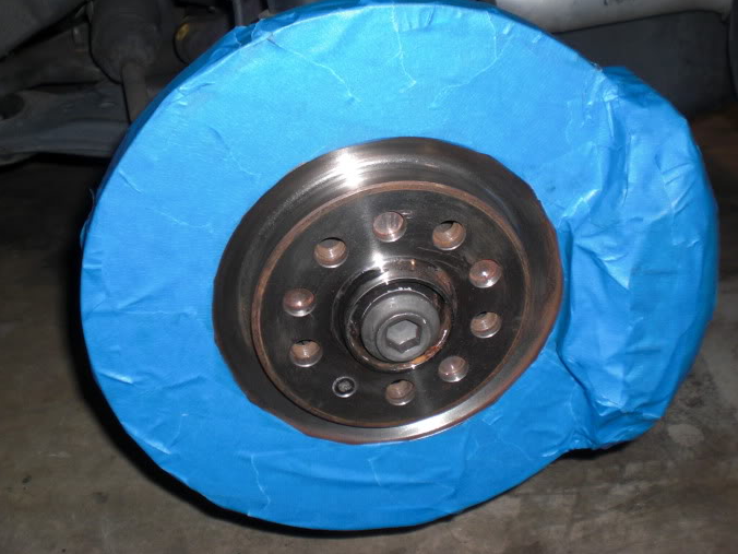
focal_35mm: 45
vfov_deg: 32.1
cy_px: 228
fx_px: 959
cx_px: 364
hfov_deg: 42.1
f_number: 3.1
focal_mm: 6.3
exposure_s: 1/60
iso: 100
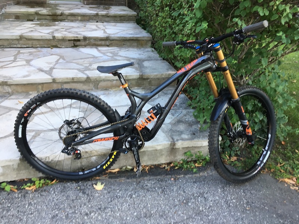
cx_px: 150
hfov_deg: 61.7
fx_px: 250
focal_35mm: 29
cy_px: 112
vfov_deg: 48.2
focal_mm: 4.15
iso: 25
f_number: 2.2
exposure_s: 1/30
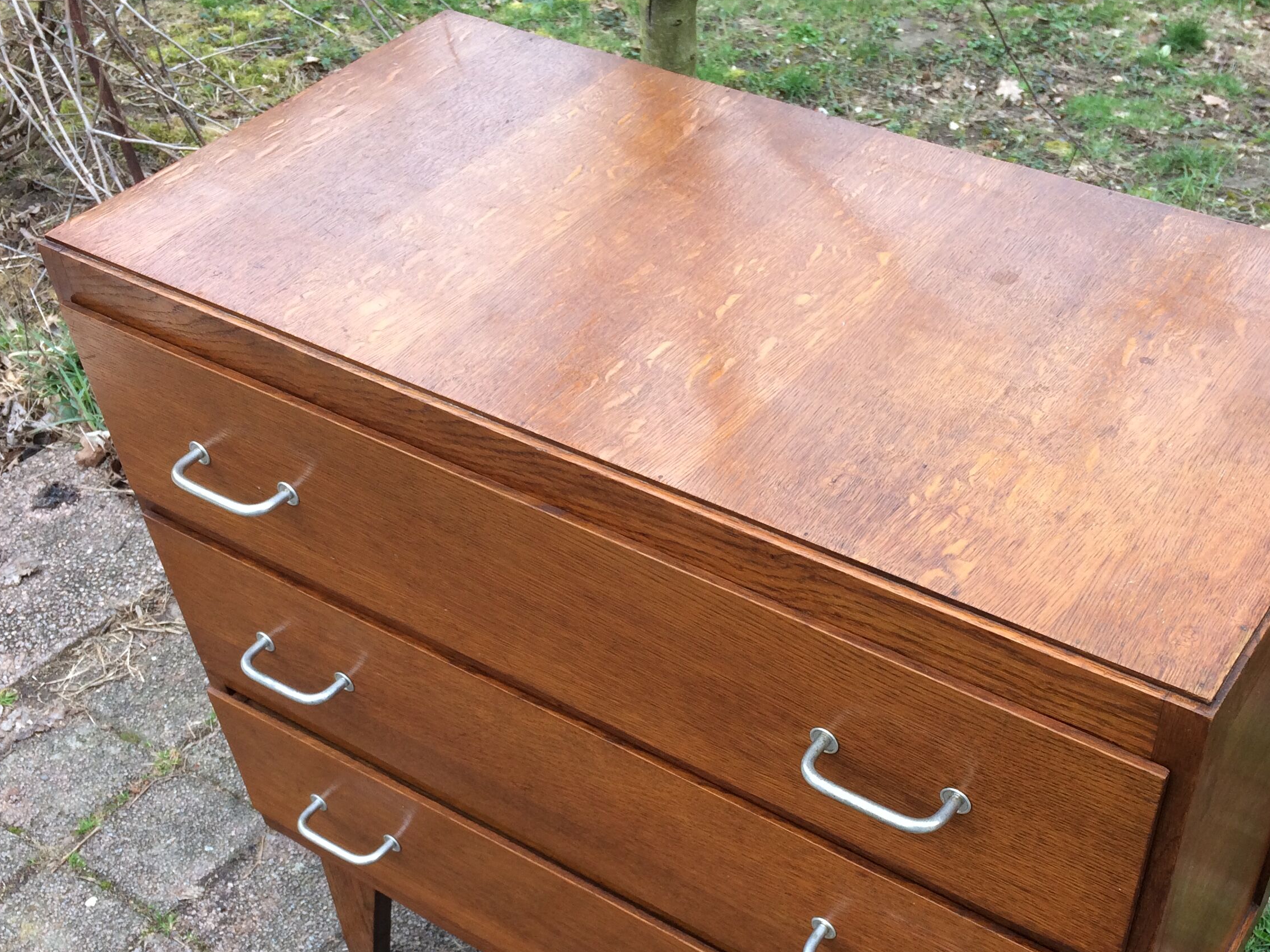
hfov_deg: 44.6
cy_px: 673
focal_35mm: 42
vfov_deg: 33.9
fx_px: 1541
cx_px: 742
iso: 40
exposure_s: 1/33
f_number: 2.2
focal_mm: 4.15
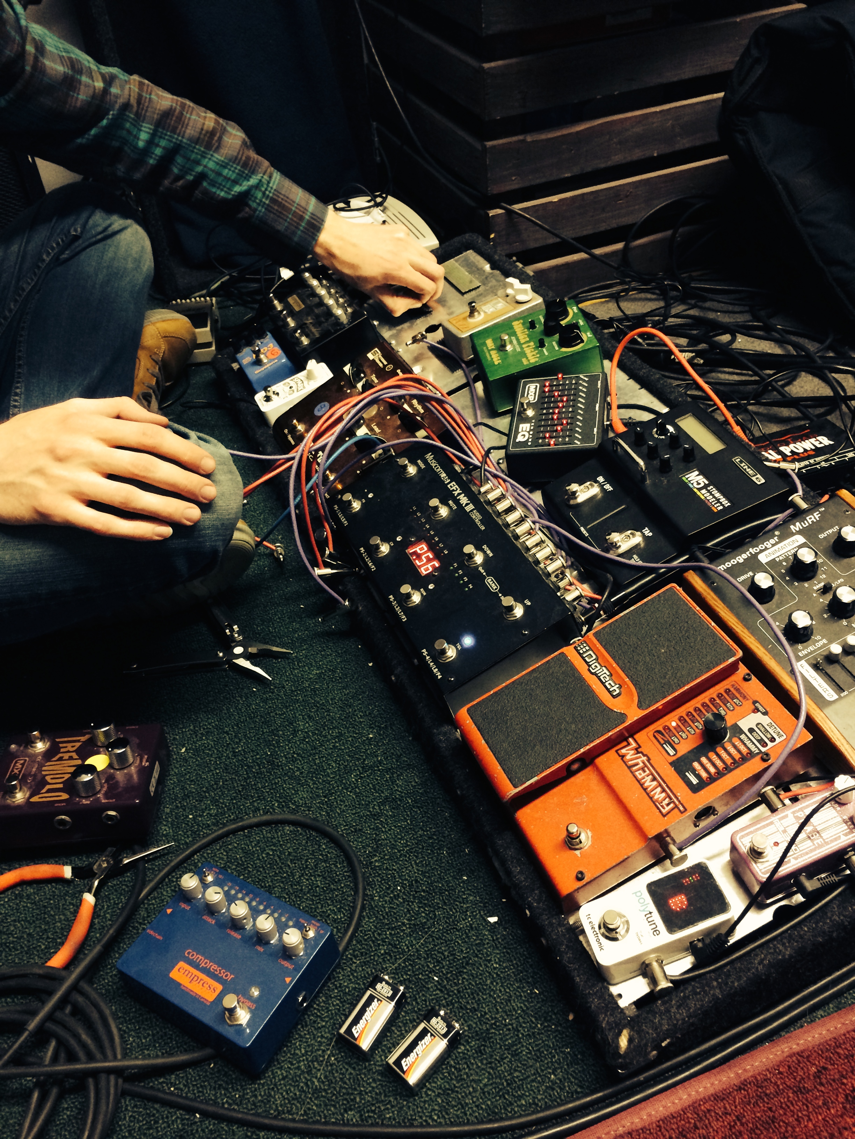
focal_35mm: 30
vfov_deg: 60.0
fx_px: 988
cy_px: 570
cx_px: 428
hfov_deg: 46.8
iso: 320
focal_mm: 4.12
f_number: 2.2
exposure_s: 1/24
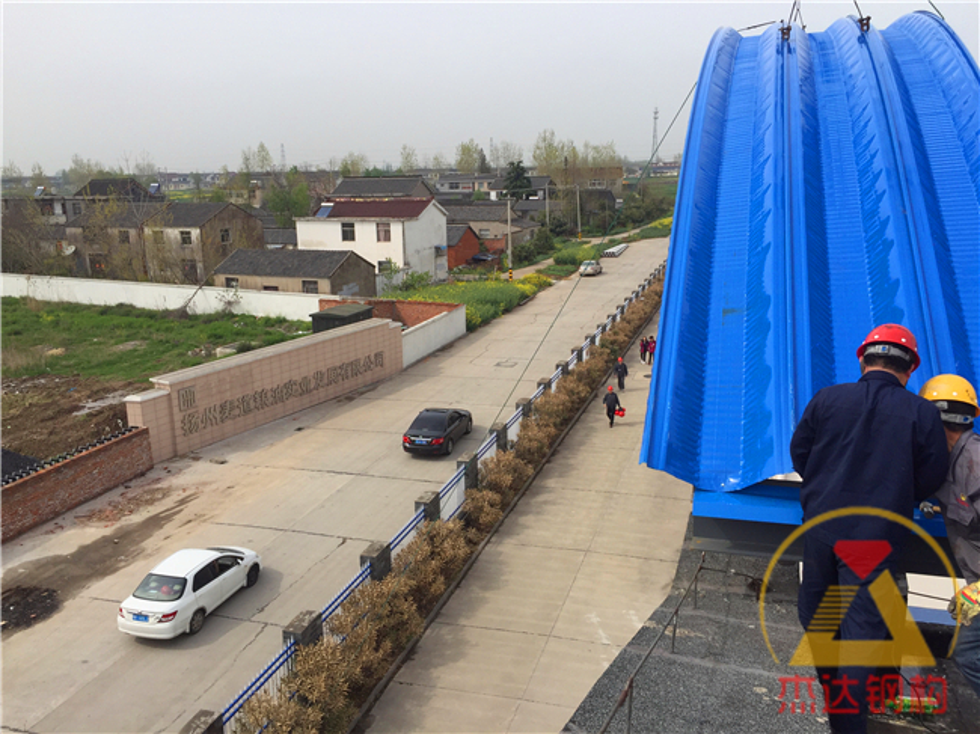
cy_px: 367
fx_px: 821
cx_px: 490
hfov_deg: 61.7
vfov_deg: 48.2
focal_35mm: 29
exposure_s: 1/2198
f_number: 2.2
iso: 32
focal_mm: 4.15
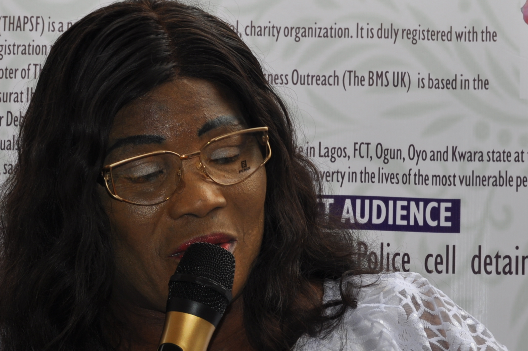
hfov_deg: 17.6
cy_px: 258
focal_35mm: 116
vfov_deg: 11.8
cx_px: 211
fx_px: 1700
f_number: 9
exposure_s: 1/200
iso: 200
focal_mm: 38
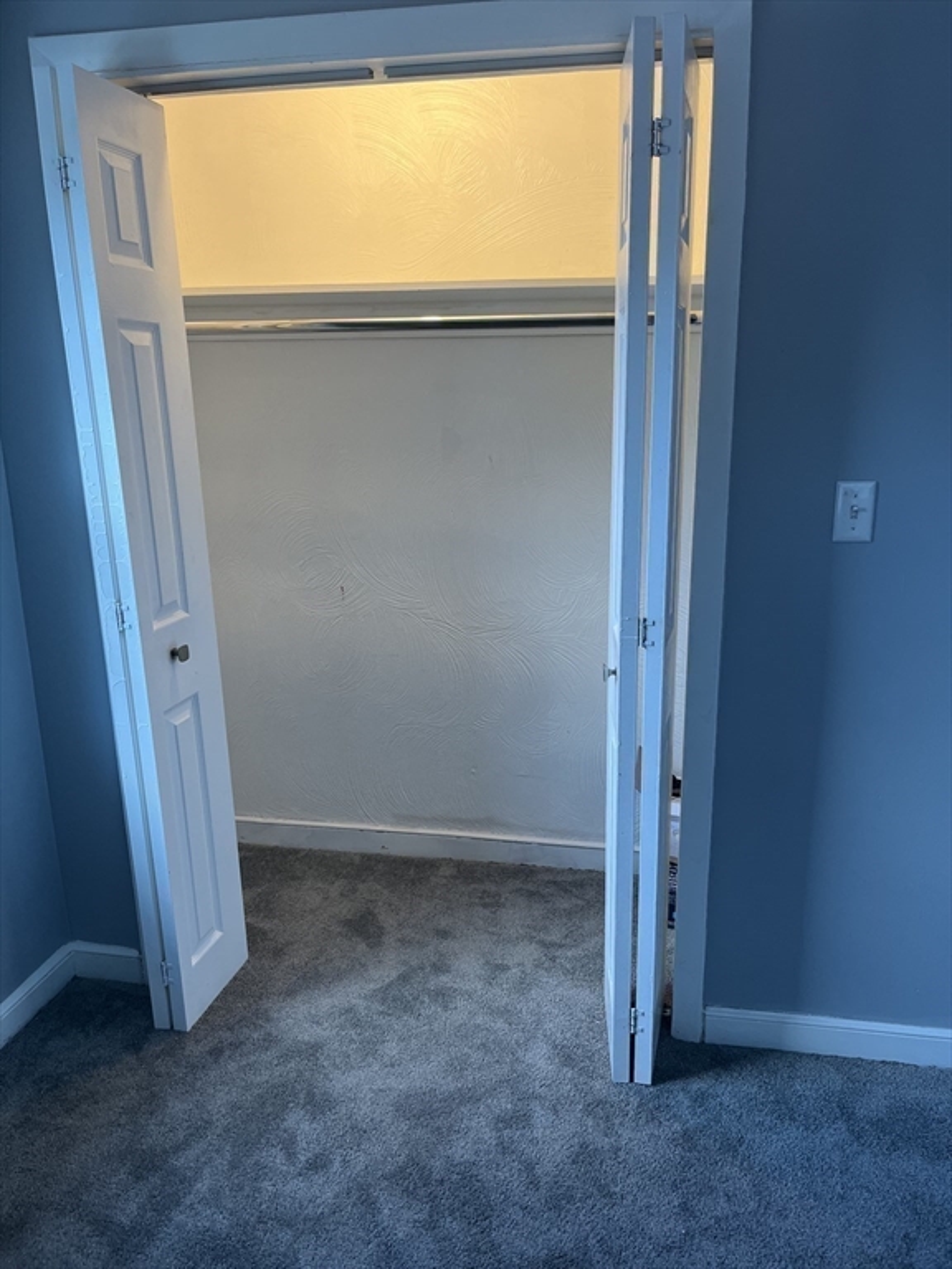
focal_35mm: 26
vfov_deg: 67.3
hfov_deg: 53.1
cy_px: 634
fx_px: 953
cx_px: 476
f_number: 1.6
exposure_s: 1/120
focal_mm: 5.1
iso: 80
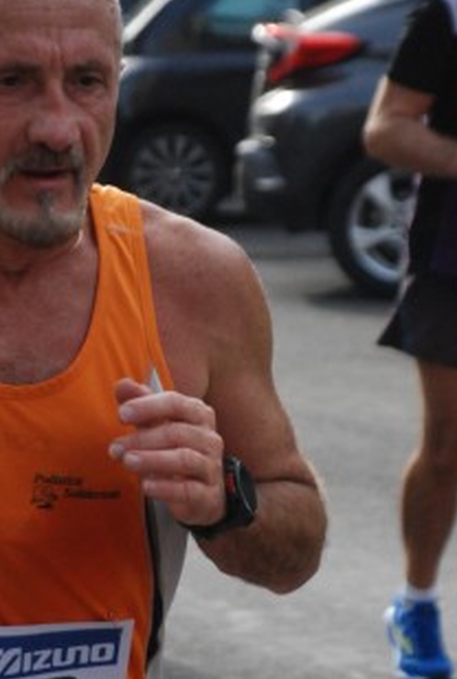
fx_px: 4407
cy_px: 492
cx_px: 54
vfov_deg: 8.8
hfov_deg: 5.9
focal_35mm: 233
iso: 1000
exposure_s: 1/800
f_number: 5.6
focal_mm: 80
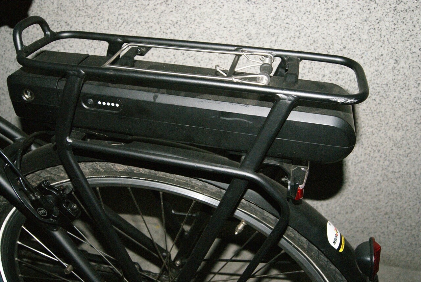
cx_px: 210
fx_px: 422
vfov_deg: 37.0
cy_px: 141
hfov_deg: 53.1
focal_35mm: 36
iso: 400
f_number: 5.6
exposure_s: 1/60
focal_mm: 24
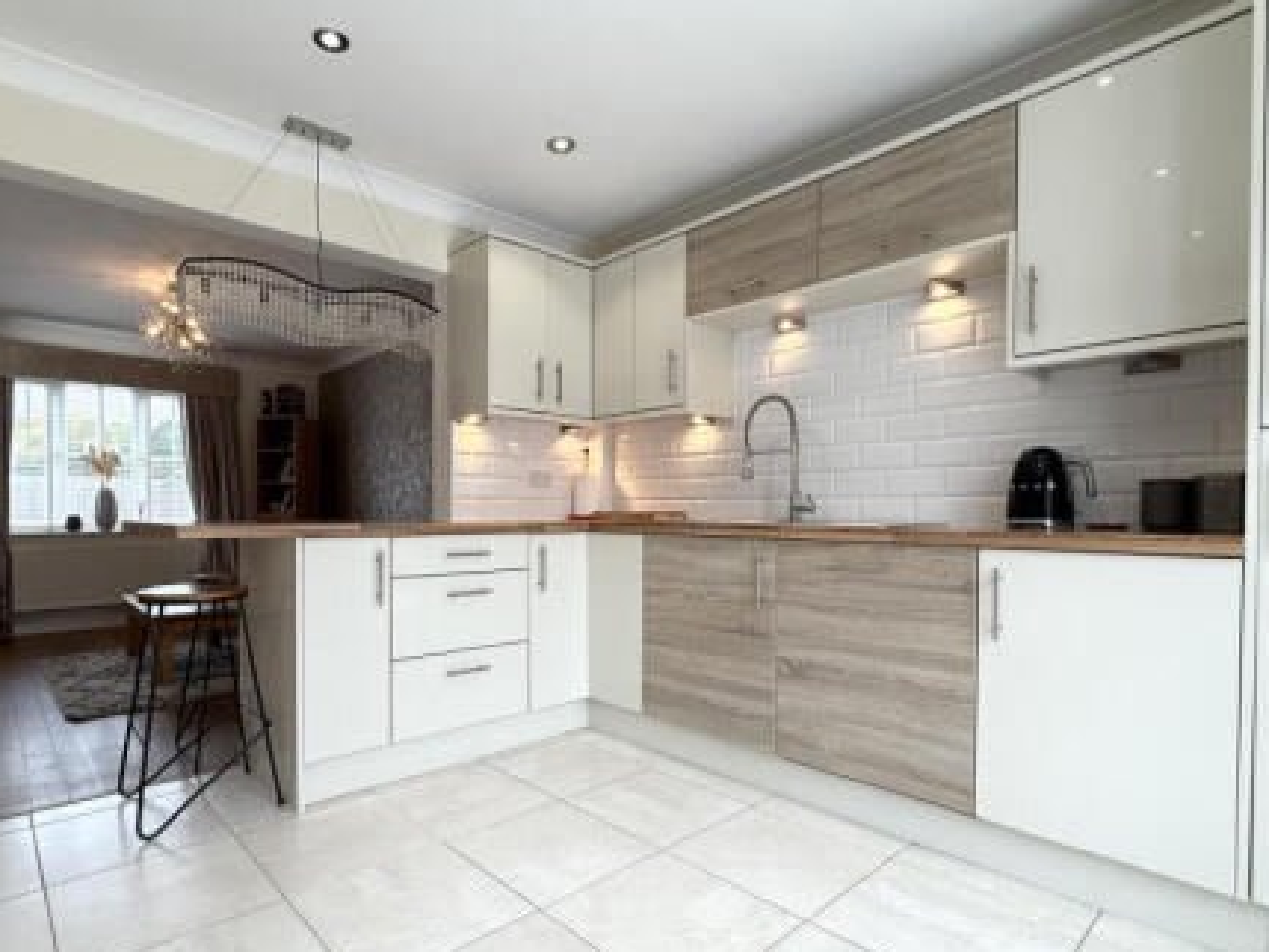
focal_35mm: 19
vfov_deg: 68.6
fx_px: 697
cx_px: 575
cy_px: 522
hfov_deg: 84.4
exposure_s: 1/100
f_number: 2.2
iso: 80
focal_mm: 2.22
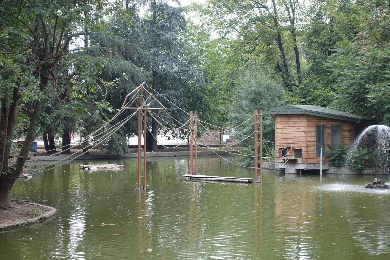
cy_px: 130
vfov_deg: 19.5
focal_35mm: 70
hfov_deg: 28.8
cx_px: 195
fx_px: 758
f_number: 3.2
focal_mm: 25.7
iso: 125
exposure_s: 1/80
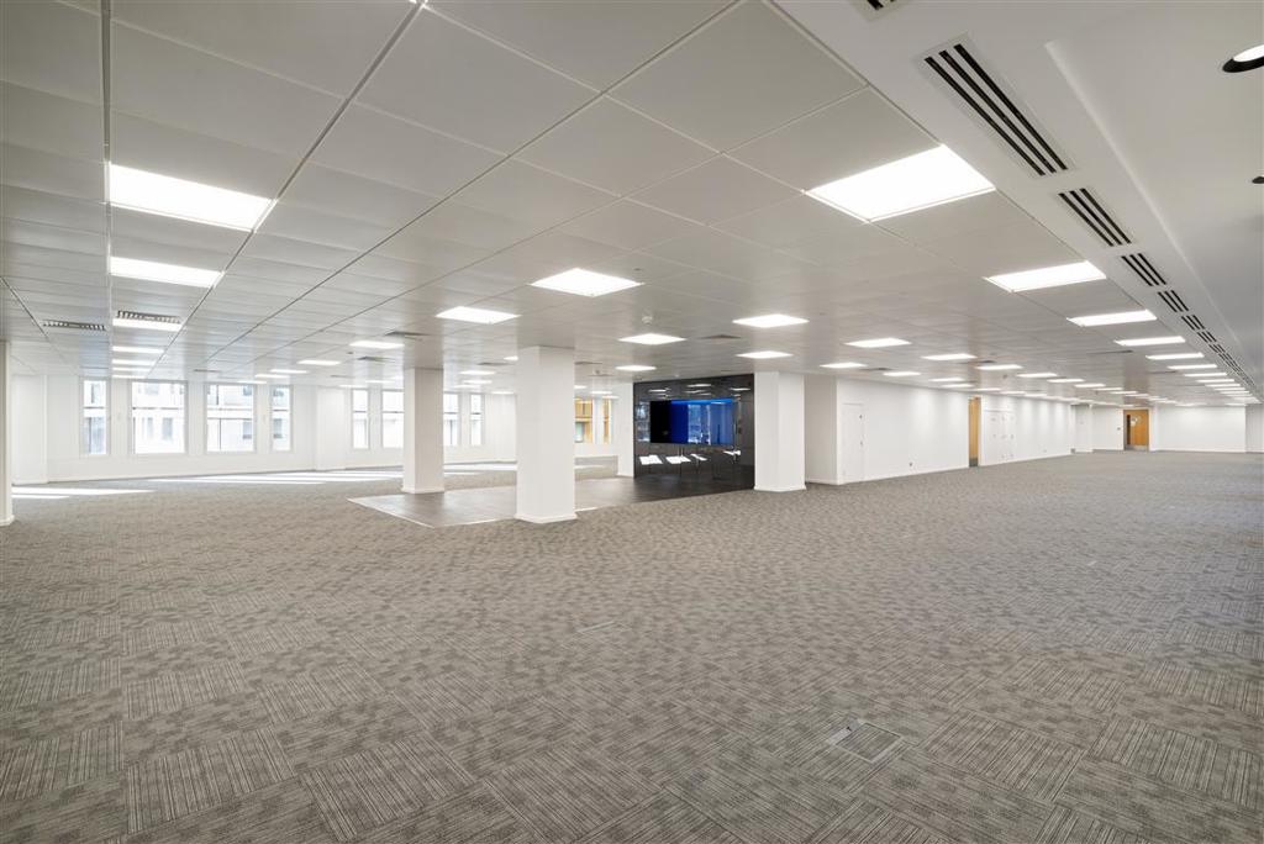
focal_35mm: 16
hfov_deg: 96.7
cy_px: 422
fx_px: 562
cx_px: 632
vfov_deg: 73.8
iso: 500
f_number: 10
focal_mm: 16
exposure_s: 1/8
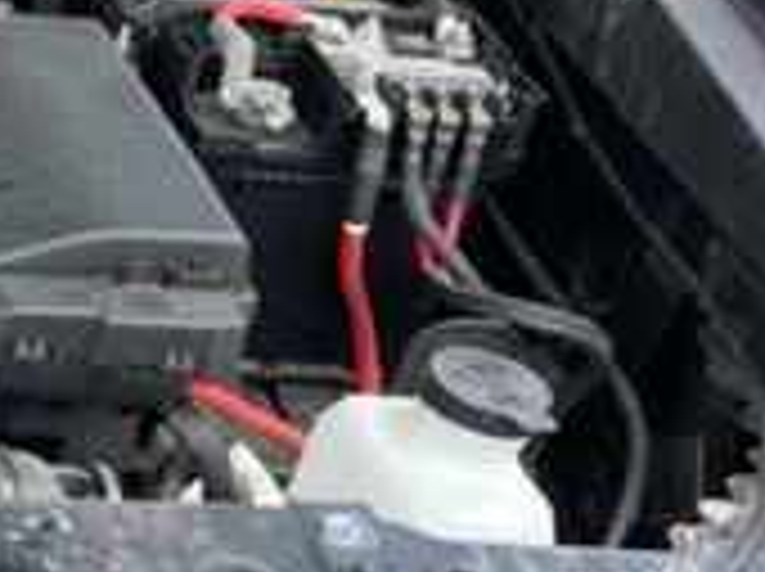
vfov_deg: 15.1
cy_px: 293
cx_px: -670
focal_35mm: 98
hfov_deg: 16.3
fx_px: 2163
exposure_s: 1/140
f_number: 1.6
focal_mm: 4.2
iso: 32
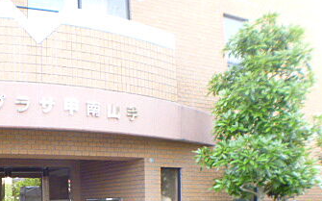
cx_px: 43
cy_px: 202
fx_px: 640
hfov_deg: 27.4
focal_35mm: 73
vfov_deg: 17.4
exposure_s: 1/60
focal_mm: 6.4
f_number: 3.1
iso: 250
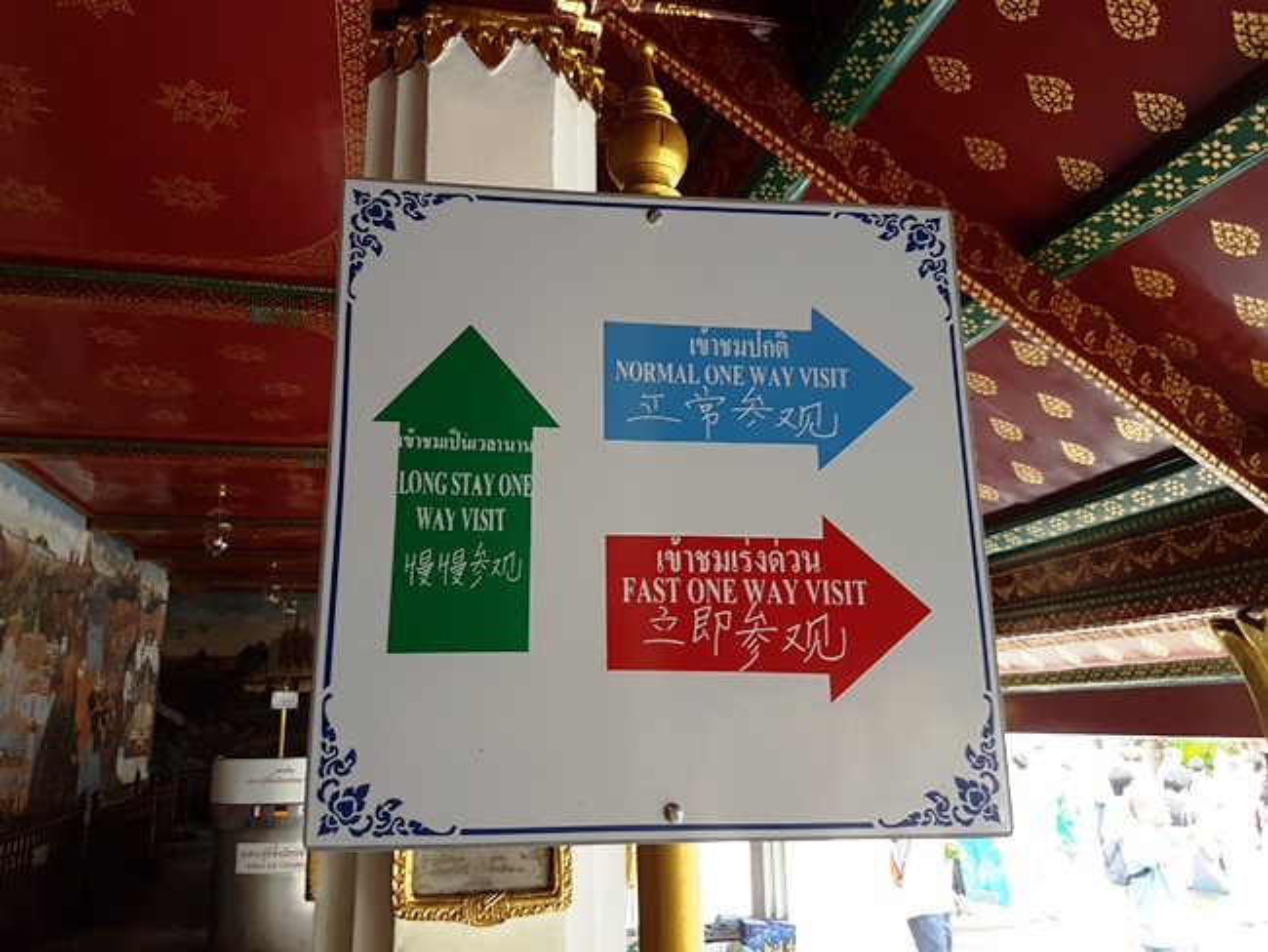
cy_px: 476
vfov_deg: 53.1
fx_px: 953
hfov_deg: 67.3
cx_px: 634
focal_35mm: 26
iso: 125
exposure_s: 1/100
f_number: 1.7
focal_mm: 4.2
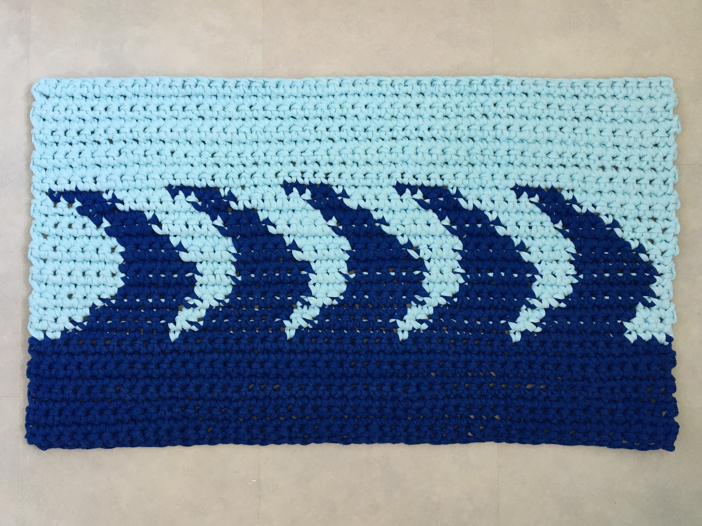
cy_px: 263
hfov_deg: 61.7
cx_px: 351
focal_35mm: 29
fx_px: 588
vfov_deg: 48.2
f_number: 2.2
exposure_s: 1/33
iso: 125
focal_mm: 4.15
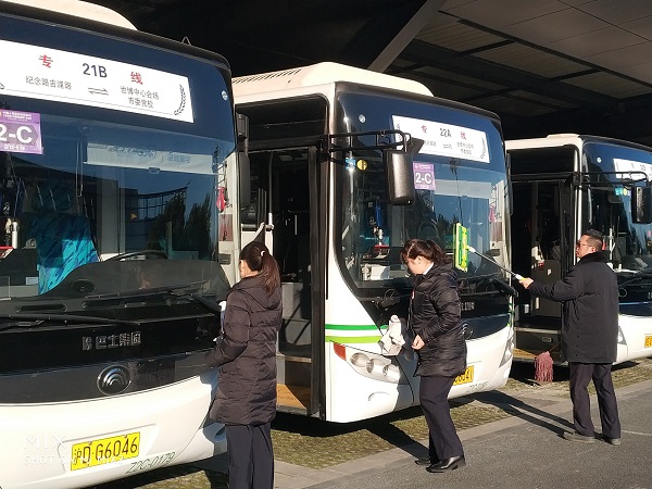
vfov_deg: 44.2
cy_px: 244
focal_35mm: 32
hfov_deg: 56.8
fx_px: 603
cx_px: 326
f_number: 2
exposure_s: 1/1213
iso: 123
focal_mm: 4.5
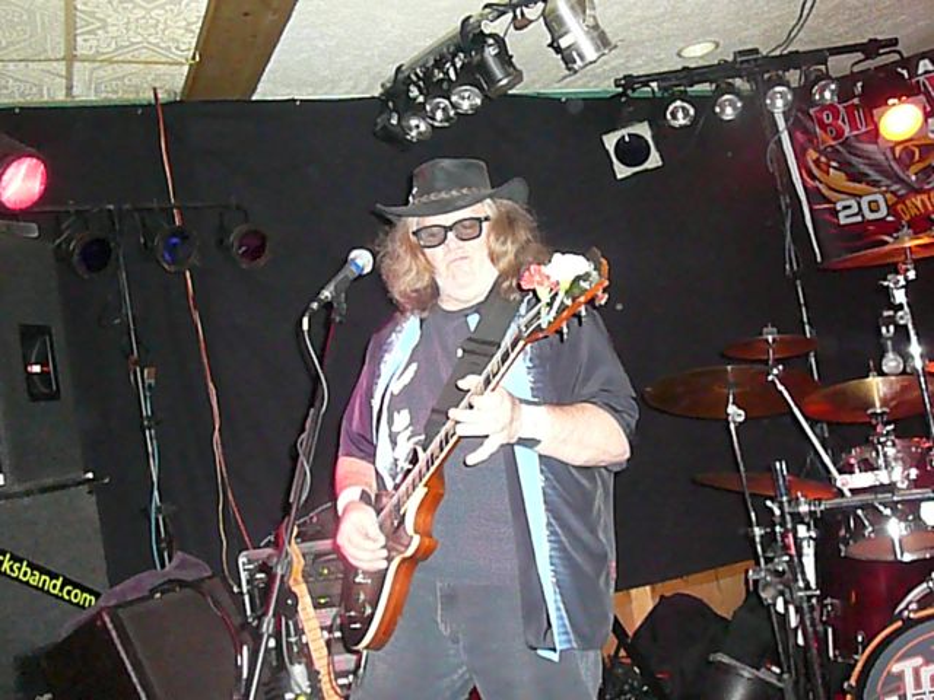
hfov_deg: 52.6
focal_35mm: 35
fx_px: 944
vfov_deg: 40.7
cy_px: 350
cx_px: 467
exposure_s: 1/30
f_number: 2.8
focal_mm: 5.2
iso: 1250
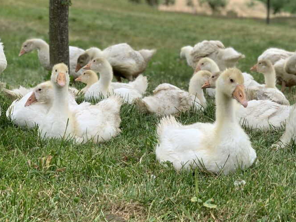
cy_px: 106
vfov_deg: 18.4
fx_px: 684
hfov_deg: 24.2
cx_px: 210
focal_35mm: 80
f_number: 2.4
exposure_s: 1/675
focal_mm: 6
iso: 16
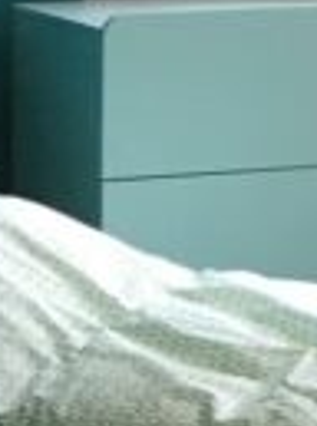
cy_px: 664
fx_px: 2835
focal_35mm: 231
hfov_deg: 6.4
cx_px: 56
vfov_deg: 8.4
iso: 50
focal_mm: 4.15
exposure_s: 1/33
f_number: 2.2
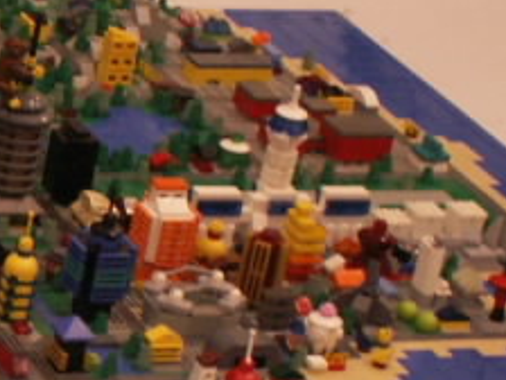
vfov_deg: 7.2
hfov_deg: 9.1
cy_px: 332
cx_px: -461
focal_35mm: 205
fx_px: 2997
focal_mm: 7.6
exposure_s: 1/13
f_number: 3.2
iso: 160
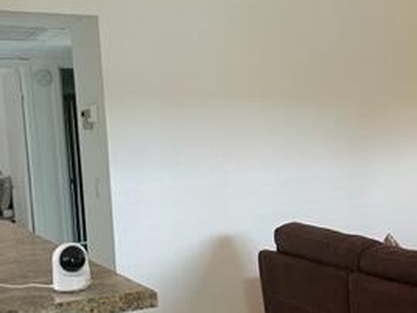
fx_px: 747
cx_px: 335
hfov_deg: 30.4
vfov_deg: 23.5
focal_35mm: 62
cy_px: 227
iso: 160
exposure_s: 1/60
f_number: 1.6
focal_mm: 4.2
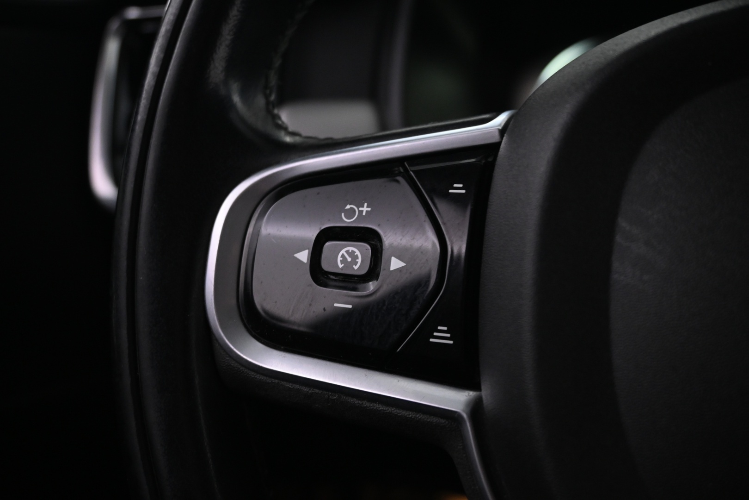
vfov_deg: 38.4
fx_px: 718
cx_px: 374
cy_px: 250
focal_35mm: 34
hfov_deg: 55.1
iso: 1600
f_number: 4.2
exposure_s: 1/15
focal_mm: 23
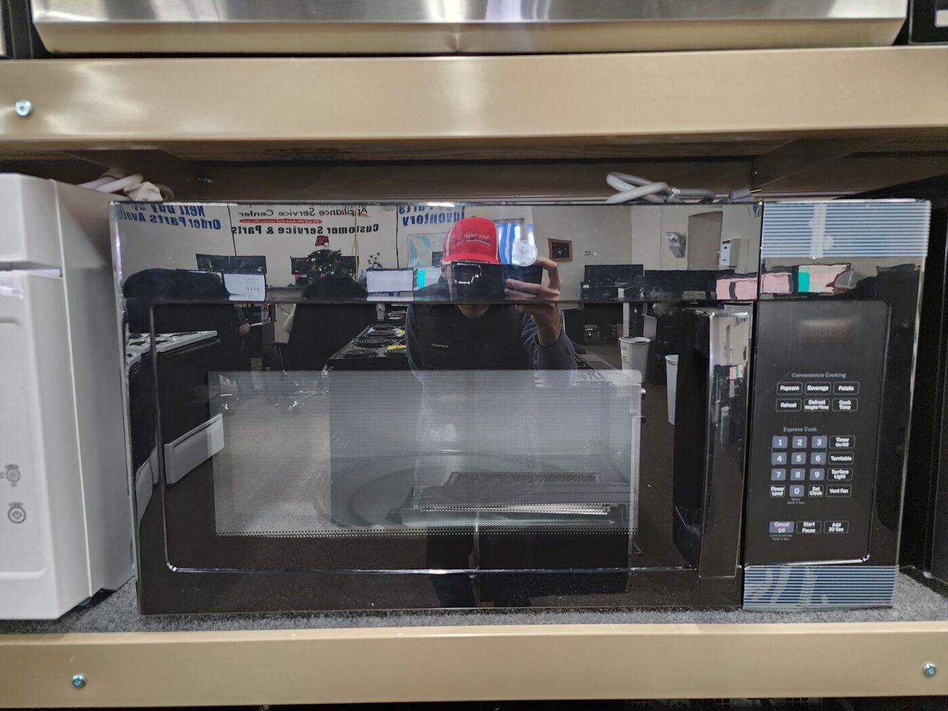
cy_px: 356
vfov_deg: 58.9
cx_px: 474
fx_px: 630
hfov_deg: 73.9
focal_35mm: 23
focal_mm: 6.4
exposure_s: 1/40
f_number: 1.8
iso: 640
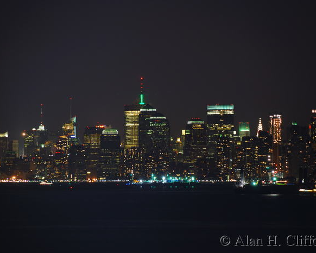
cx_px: 157
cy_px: 126
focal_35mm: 339
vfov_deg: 4.6
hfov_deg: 5.7
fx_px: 3172
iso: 100
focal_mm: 200
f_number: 5.6
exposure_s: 6
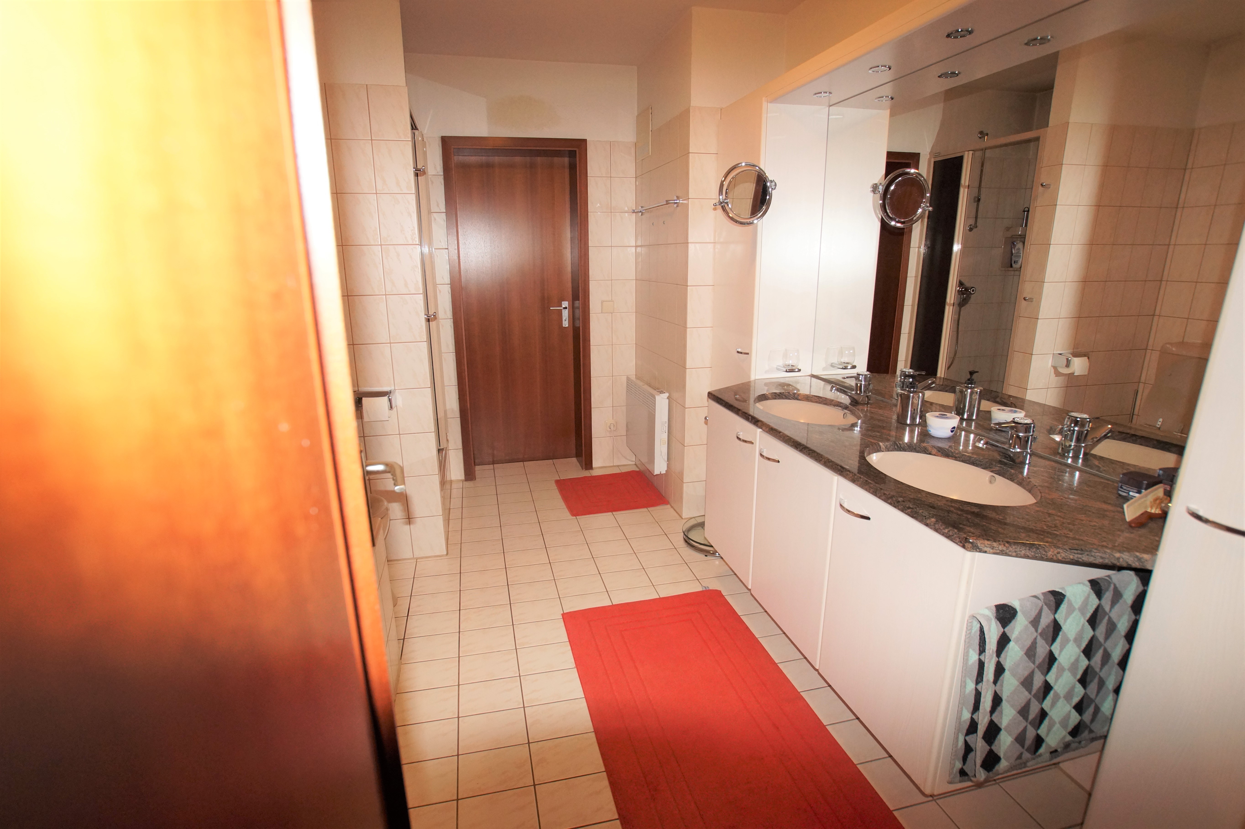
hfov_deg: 95.0
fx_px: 570
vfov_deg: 72.0
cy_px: 414
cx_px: 622
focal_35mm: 16
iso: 800
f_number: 4.5
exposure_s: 1/60
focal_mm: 11
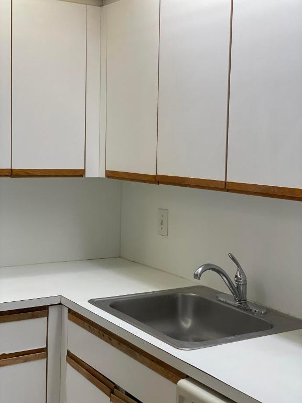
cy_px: 202
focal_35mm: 52
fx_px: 605
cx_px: 151
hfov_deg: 28.0
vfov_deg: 36.8
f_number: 2
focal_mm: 6
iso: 125
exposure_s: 1/120
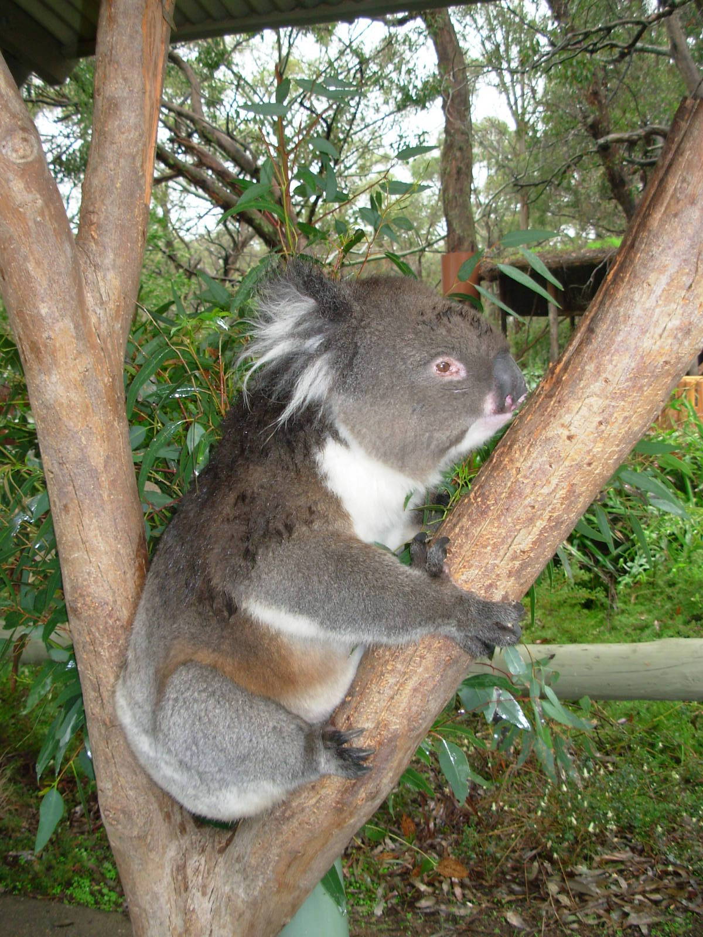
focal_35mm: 38
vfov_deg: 49.0
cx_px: 352
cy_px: 468
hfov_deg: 37.7
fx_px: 1029
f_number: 2.9
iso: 50
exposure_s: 1/32
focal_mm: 6.3
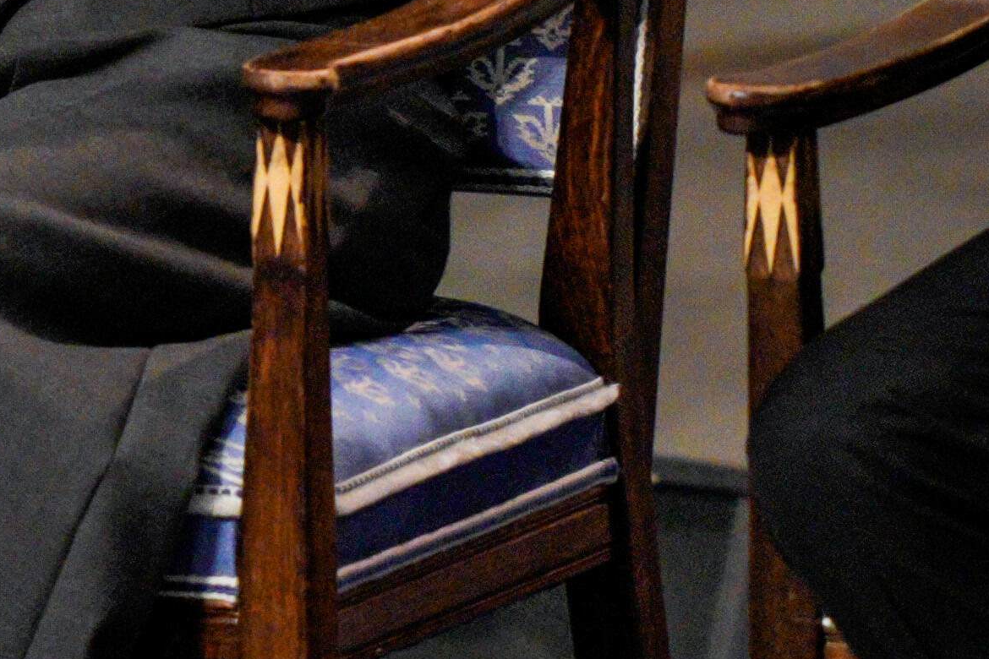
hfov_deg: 0.7
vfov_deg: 0.5
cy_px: 14
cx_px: 79
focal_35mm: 2881
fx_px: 79141
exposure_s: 1/320
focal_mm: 400
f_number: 2.8
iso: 3200
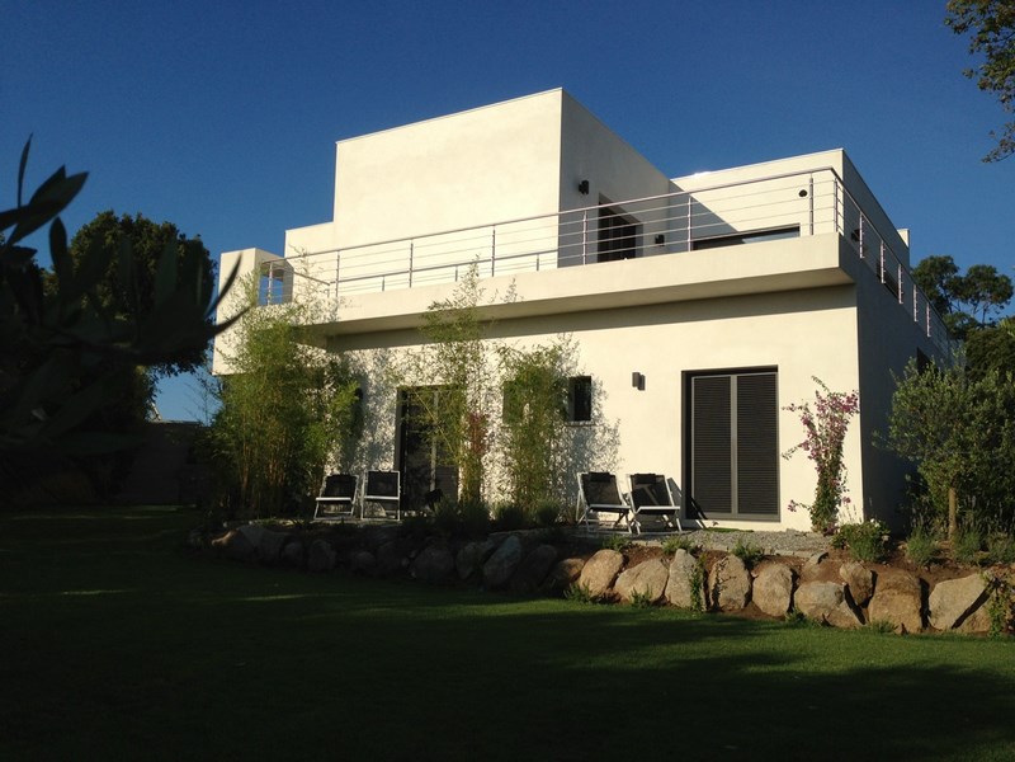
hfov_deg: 55.4
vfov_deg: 42.9
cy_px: 381
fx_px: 968
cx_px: 508
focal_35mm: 33
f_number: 2.4
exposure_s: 1/2584
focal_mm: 4.13
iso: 50
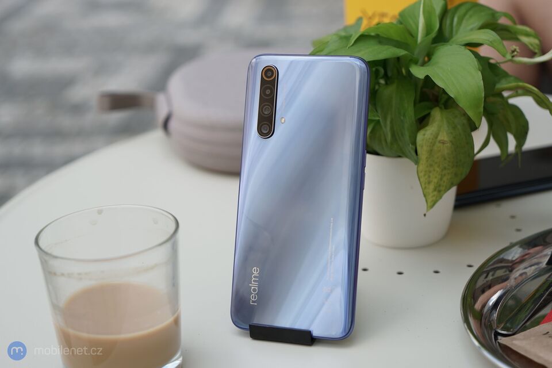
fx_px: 874
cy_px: 184
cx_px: 276
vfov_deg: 23.8
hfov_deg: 35.1
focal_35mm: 57
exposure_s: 1/250
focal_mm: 57
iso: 100
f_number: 4
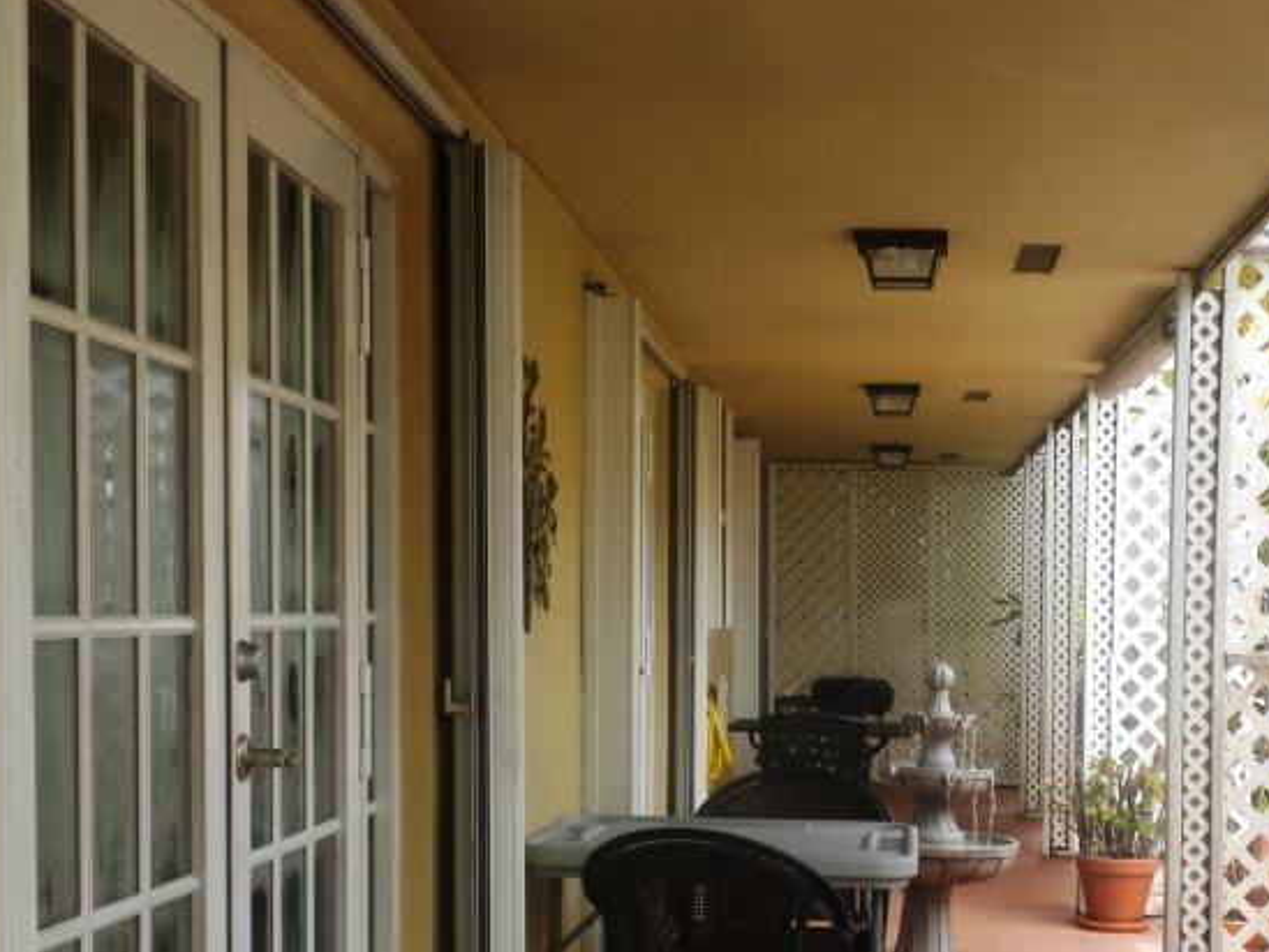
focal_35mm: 69
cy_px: 730
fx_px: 2530
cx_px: 932
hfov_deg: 27.8
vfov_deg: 21.1
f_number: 3.5
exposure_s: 1/84.5
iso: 64
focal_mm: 6.6
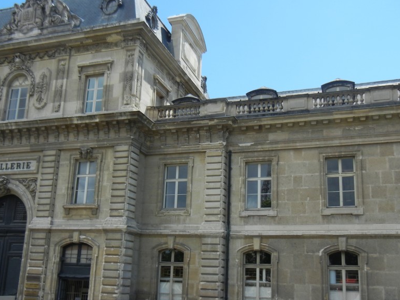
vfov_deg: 35.9
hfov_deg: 46.8
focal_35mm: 40
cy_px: 176
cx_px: 203
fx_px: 462
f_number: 7
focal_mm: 5.4
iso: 160
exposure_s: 1/294
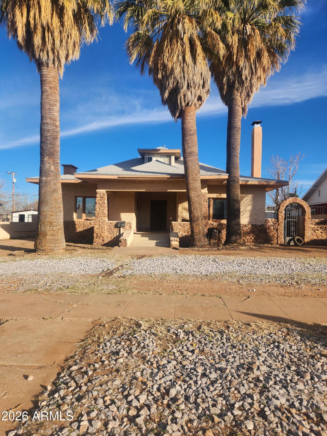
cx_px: 164
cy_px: 218
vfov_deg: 73.9
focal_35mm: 23
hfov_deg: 58.9
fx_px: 290
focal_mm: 5.4
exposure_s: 1/1208
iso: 20
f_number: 1.8
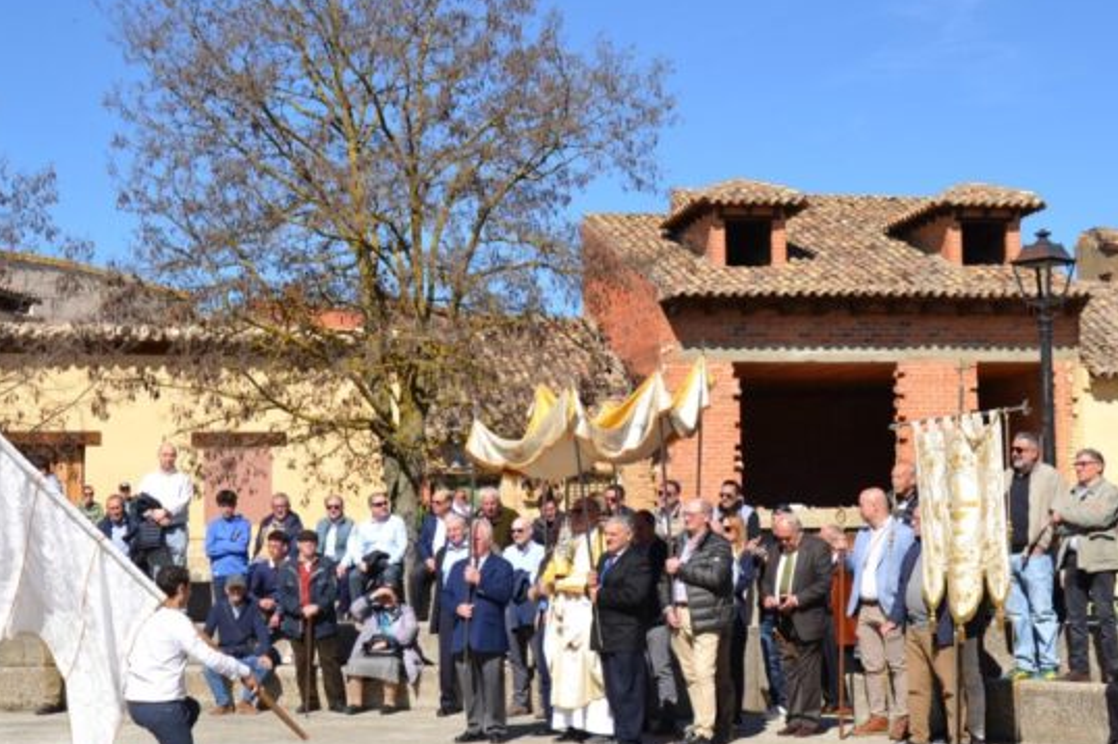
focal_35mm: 60
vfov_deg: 22.6
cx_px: 488
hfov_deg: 33.4
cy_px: 441
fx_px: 1862
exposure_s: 1/320
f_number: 9
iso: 100
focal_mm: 28
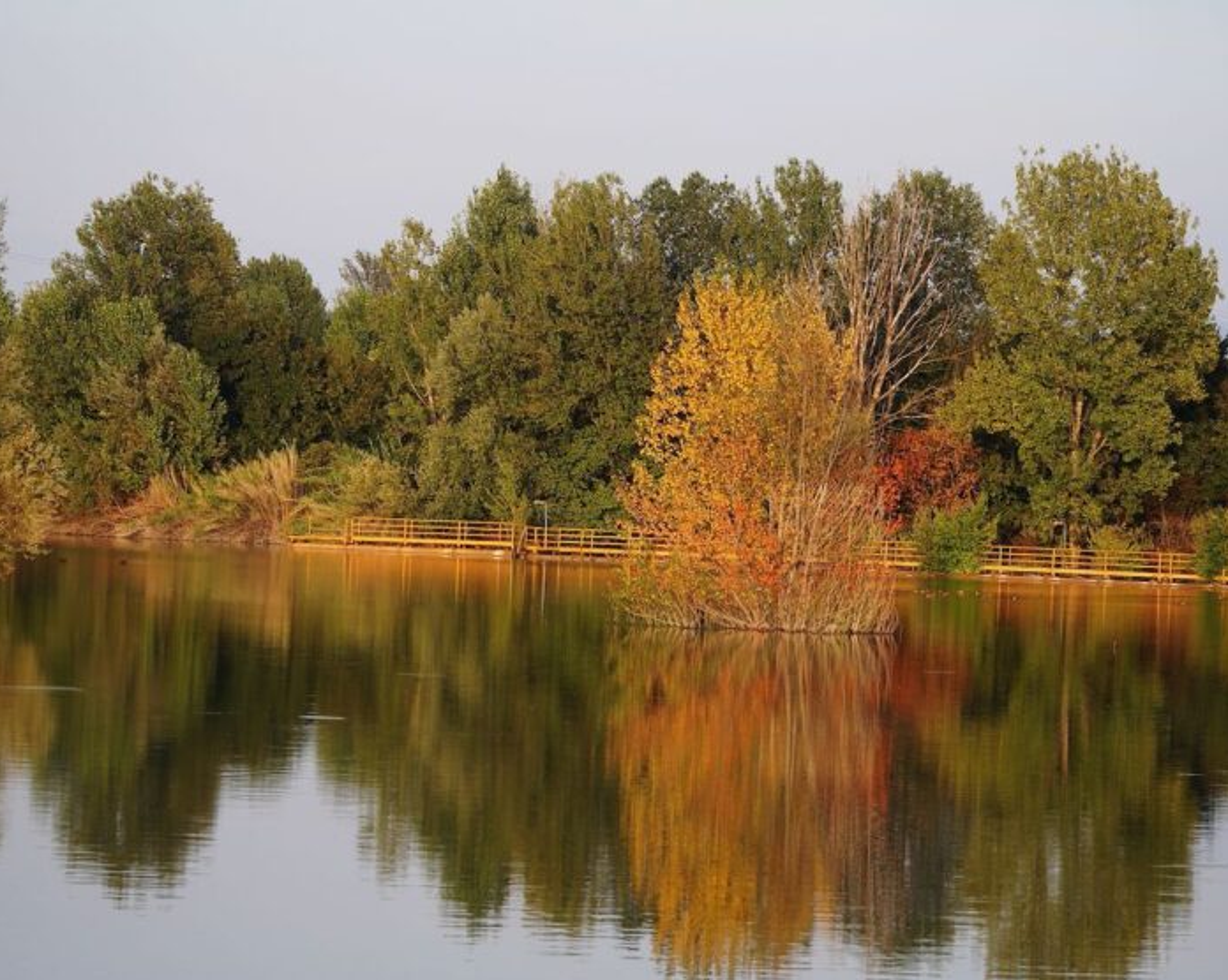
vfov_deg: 9.1
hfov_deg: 11.4
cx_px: 623
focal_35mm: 170
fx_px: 6175
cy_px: 492
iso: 100
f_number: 5.6
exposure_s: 1/160
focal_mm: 100
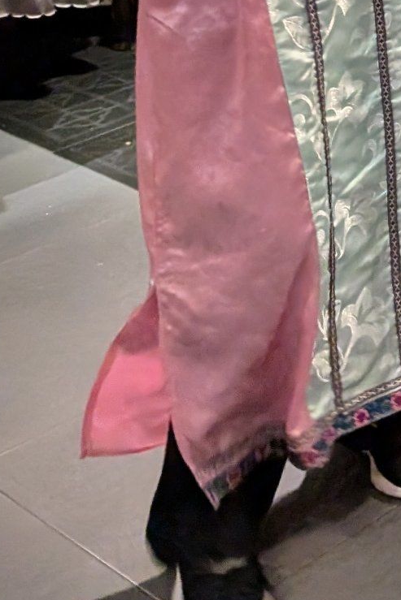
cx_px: 1048
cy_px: -213
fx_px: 1536
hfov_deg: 11.5
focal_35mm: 92
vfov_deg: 20.0
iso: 500
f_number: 1.68
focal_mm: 6.9
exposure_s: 1/100
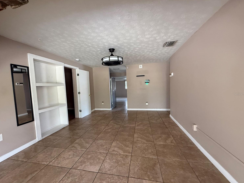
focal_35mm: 15
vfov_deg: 81.7
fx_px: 106
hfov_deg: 98.1
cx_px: 119
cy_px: 94
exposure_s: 1/60
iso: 320
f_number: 2.2
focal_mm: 2.22
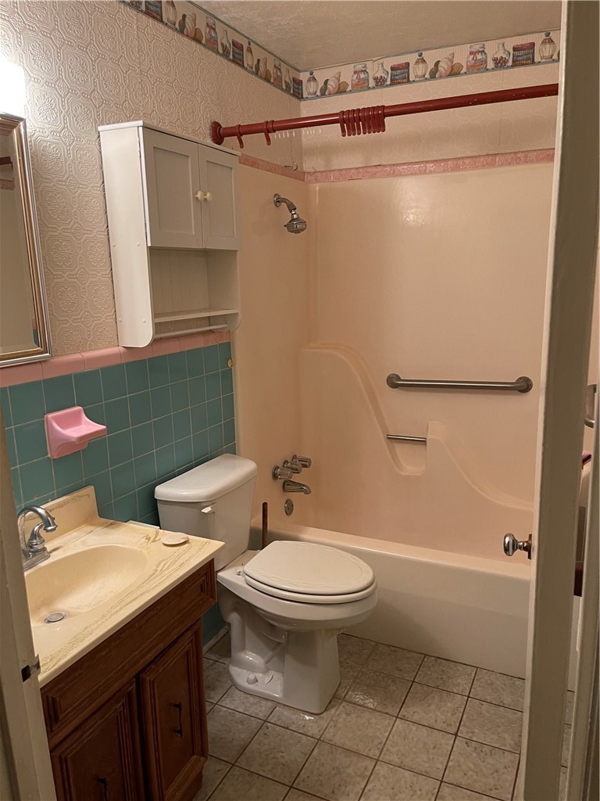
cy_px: 400
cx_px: 300
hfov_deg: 53.1
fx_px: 601
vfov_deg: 67.3
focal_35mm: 26
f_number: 1.6
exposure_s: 1/60
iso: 250
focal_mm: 5.1
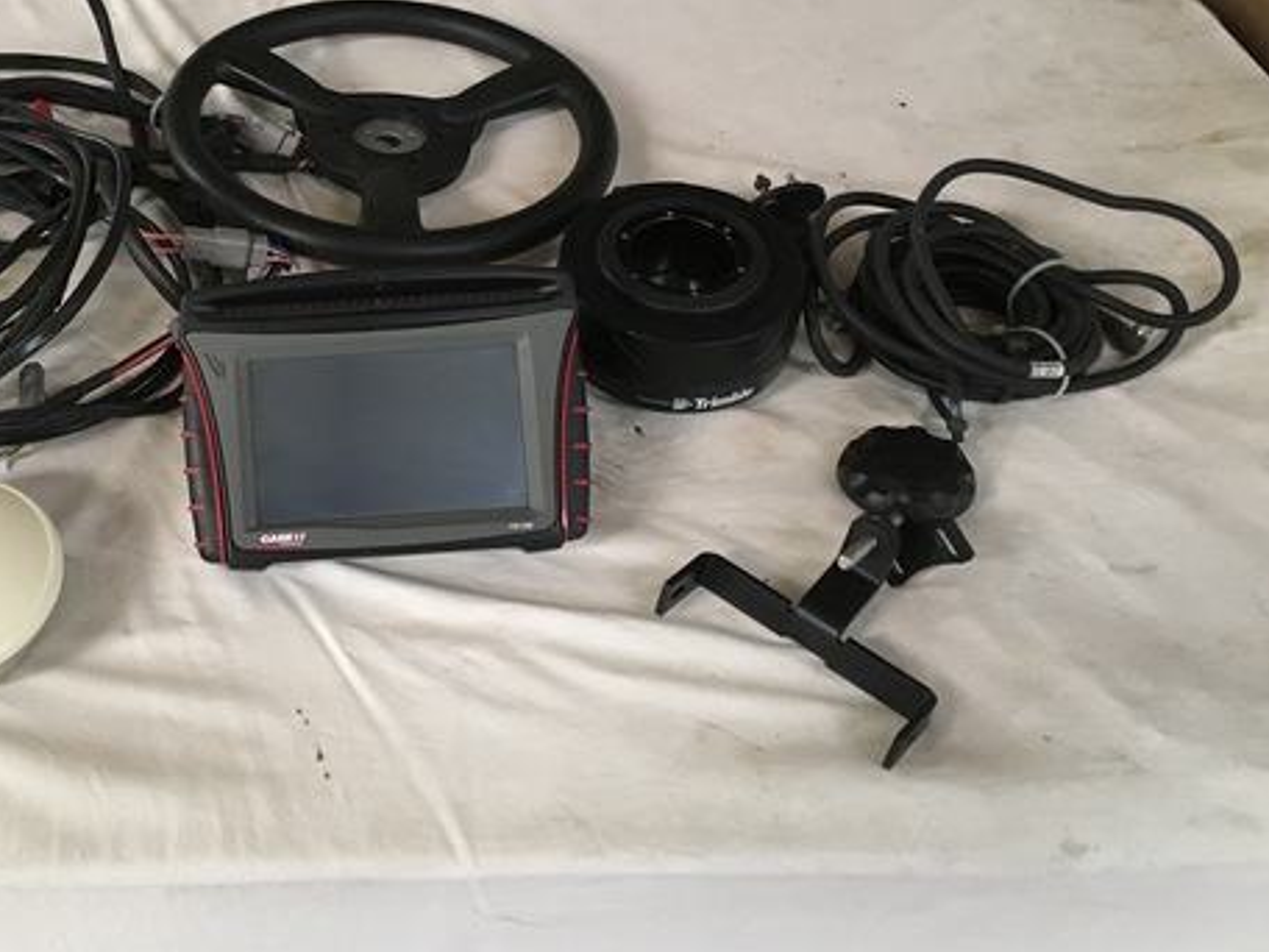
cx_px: 362
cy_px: 330
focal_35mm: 42
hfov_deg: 43.7
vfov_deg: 34.1
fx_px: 1540
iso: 200
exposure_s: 1/25
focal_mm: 4.15
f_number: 2.2
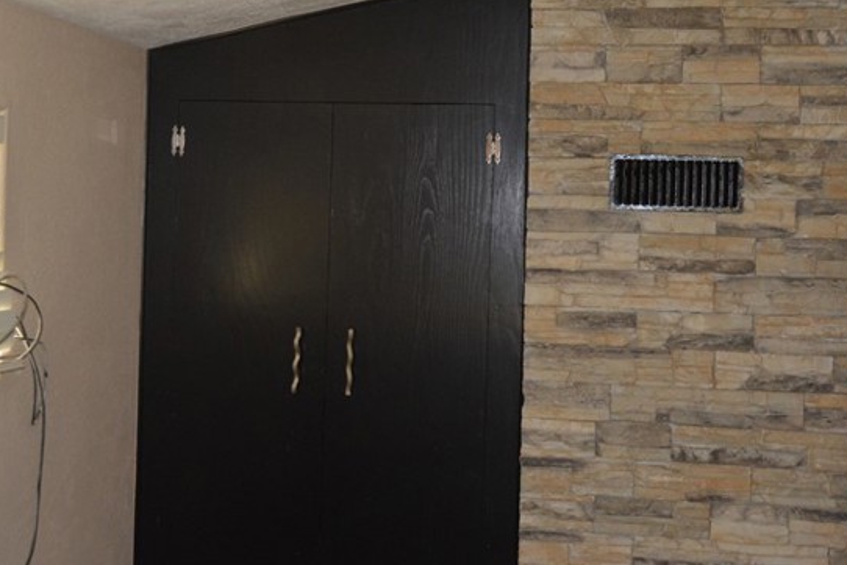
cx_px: 419
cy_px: 224
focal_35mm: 51
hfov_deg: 38.9
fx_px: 1201
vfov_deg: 26.5
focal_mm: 18
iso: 1600
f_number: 3.5
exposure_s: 1/60
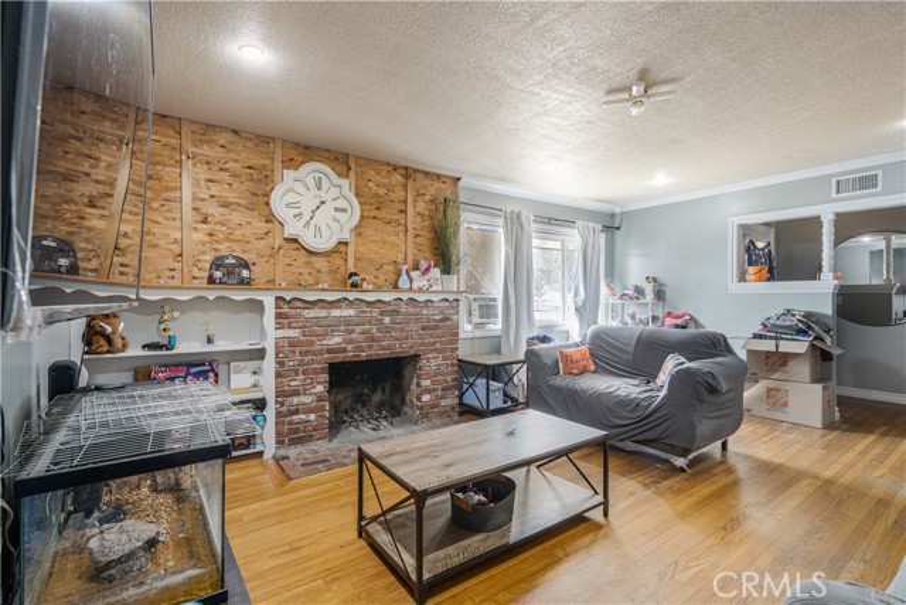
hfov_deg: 96.7
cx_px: 453
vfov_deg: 73.8
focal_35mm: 16
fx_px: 403
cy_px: 302
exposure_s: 1/8
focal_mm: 16
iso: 125
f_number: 8
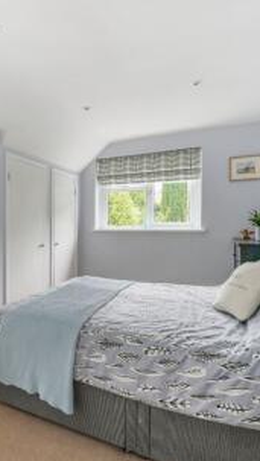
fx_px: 281
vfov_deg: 78.6
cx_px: 65
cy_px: 227
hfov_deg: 47.8
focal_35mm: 23
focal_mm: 14
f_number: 13
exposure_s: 1/4
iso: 400
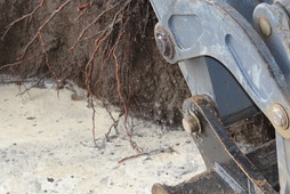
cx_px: 362
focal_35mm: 106
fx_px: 855
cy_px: 167
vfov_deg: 12.9
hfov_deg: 18.1
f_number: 3.5
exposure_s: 1/60
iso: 400
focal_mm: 18
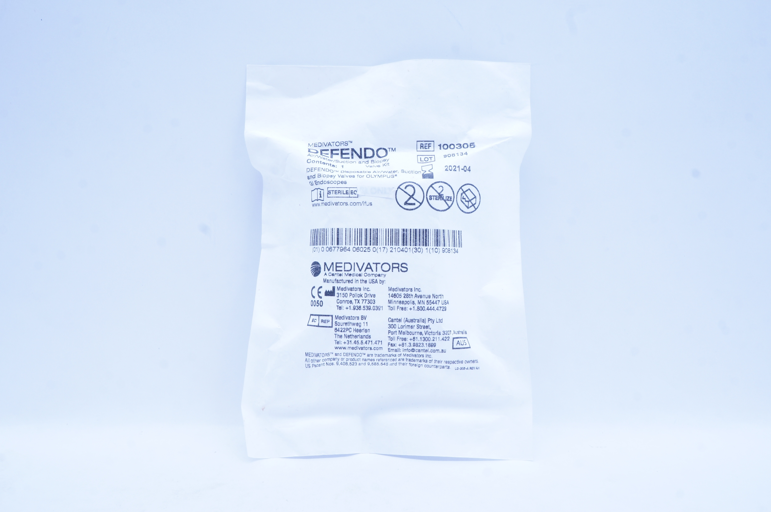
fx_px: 770
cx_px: 386
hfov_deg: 53.2
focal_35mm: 36
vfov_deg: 36.8
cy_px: 256
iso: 400
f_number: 13
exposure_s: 1/13
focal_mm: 24
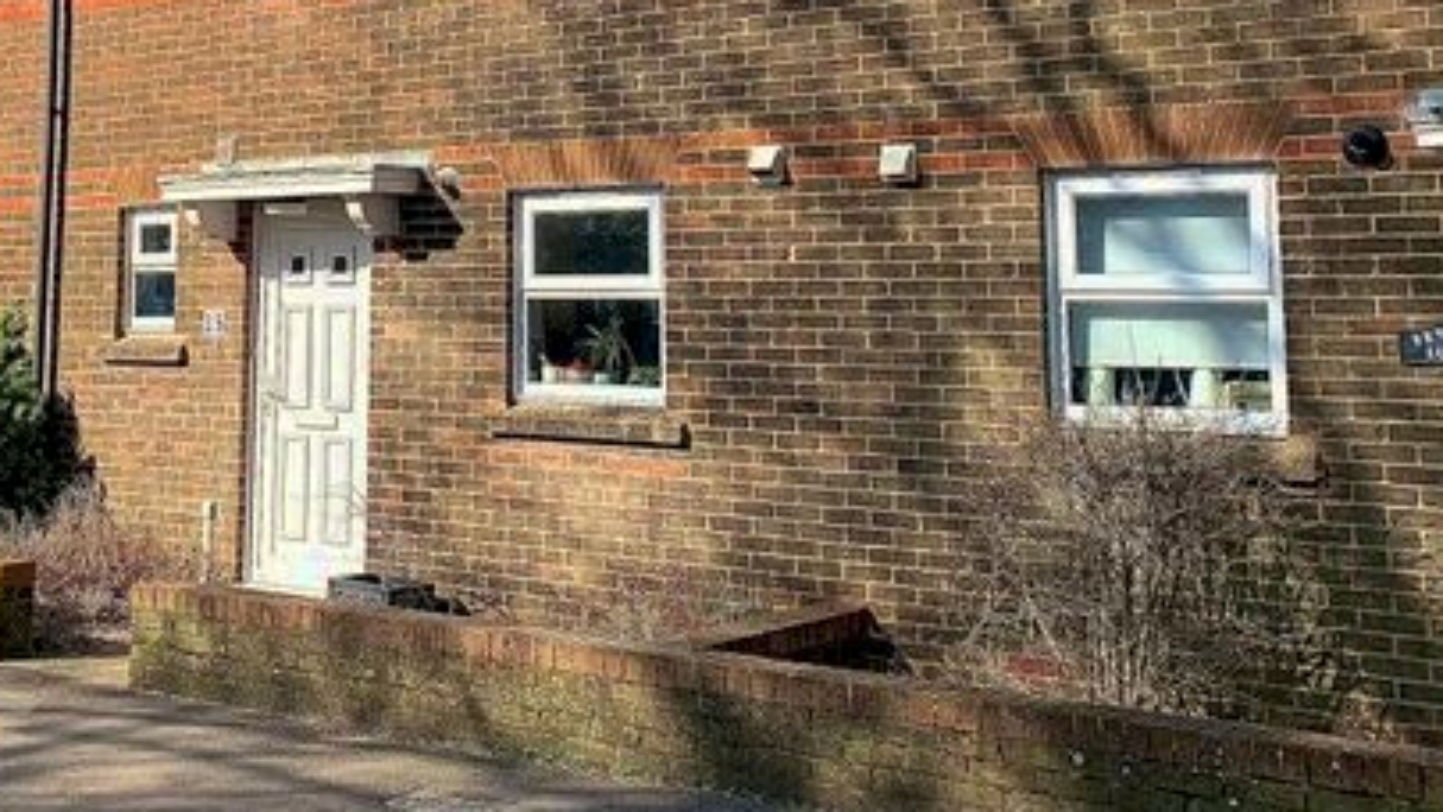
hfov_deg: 41.4
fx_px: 1875
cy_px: 98
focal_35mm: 49
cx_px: 452
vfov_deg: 23.8
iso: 25
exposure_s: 1/1368
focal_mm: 4.25
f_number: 1.8
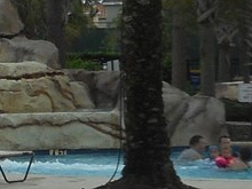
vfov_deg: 5.2
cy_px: 155
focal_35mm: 283
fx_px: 2060
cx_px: -204
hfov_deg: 6.8
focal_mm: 6.9
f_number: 4.5
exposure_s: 1/320
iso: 80
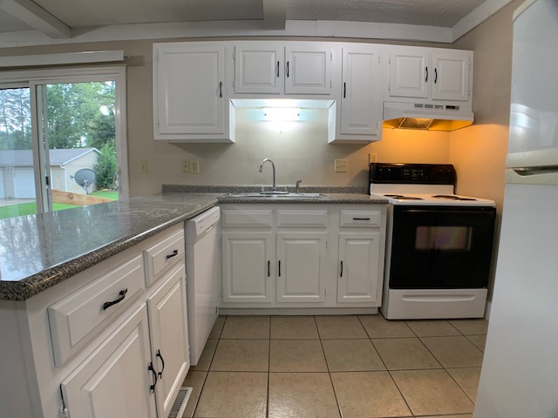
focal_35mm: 26
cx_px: 279
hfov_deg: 67.3
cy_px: 209
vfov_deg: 53.1
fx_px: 419
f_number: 1.8
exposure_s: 1/60
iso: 100
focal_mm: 4.25
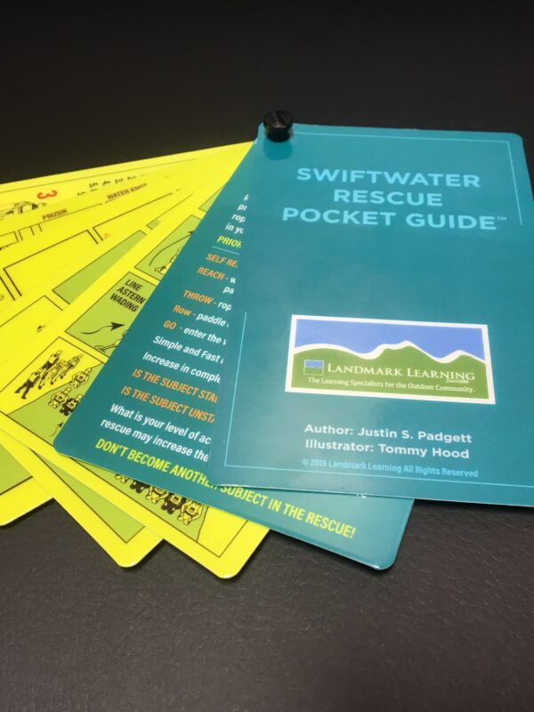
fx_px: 596
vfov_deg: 61.7
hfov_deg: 48.2
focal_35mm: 29
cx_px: 267
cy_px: 356
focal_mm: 4.15
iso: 32
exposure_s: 1/30
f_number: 2.2
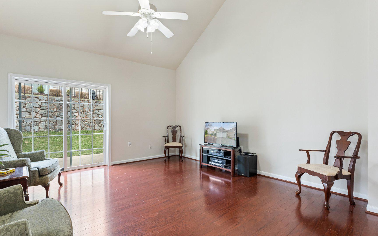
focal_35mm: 17
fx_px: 175
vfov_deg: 68.0
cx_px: 179
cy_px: 120
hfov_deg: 94.3
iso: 500
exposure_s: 1/3
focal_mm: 14
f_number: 8
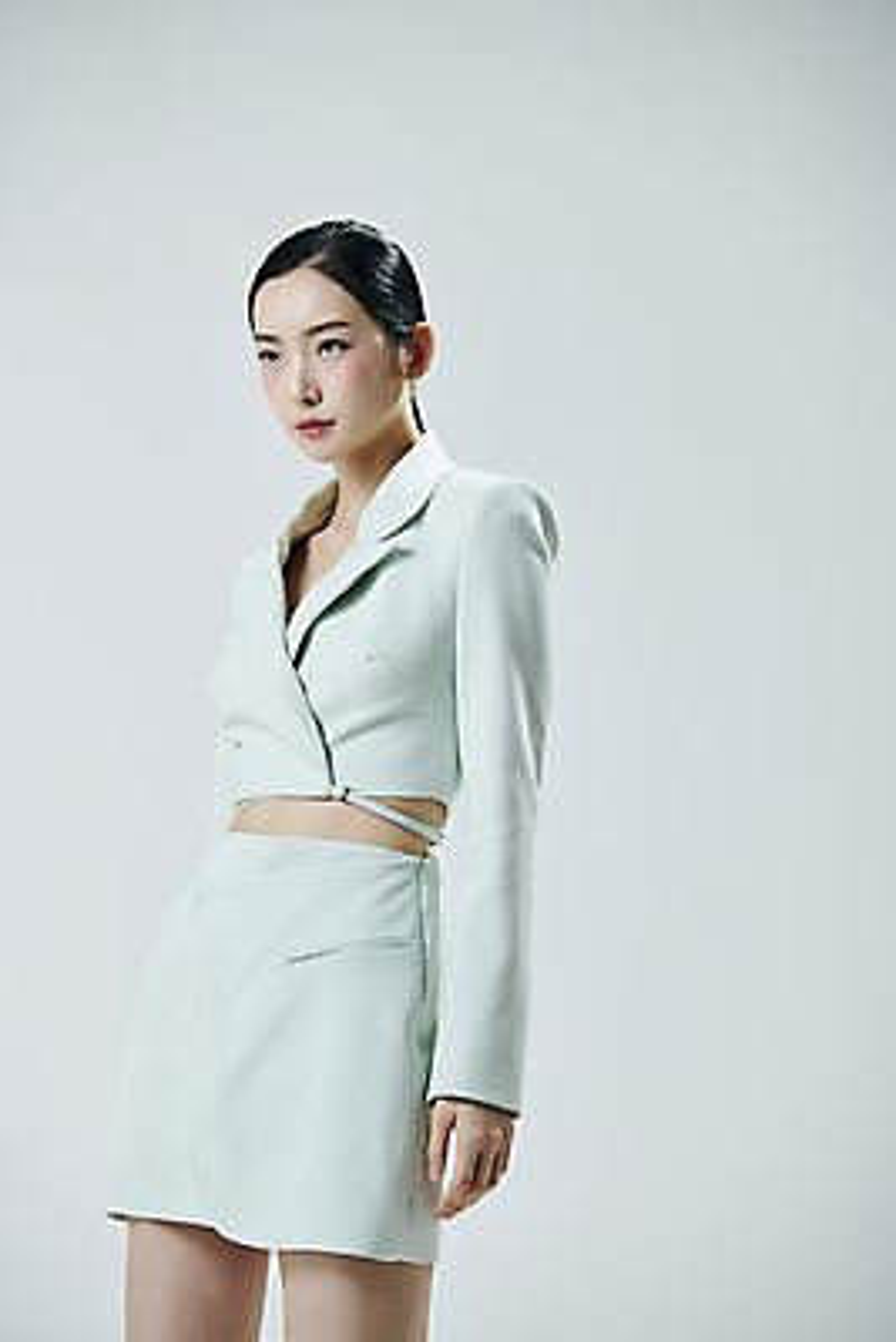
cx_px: 448
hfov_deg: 8.1
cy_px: 671
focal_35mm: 170
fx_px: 6341
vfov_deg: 12.1
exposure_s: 1/125
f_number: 5.6
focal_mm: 170
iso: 40
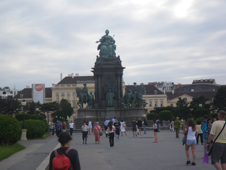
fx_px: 405
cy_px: 85
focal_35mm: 62
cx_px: 113
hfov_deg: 31.2
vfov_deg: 23.7
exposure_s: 1/160
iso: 50
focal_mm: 11.1
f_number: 4.6
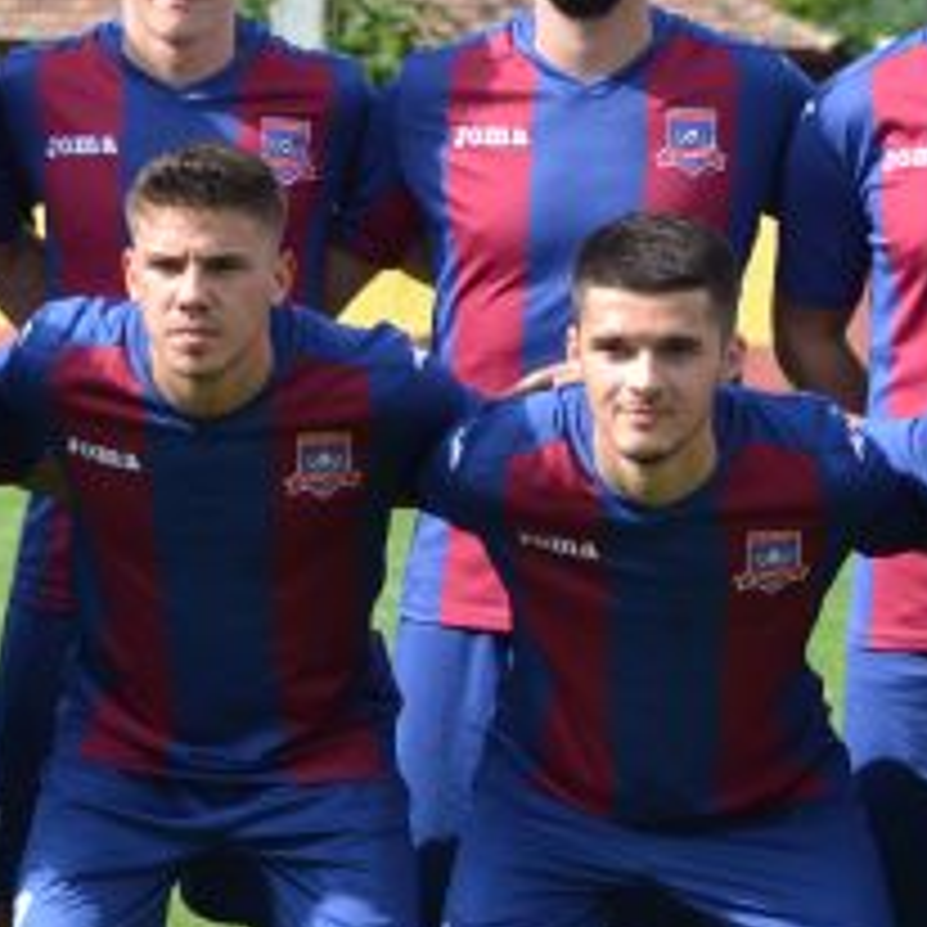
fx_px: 7817
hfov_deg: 6.8
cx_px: 405
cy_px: 598
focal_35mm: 258
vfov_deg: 6.8
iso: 400
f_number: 5.6
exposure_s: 1/1250
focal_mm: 58
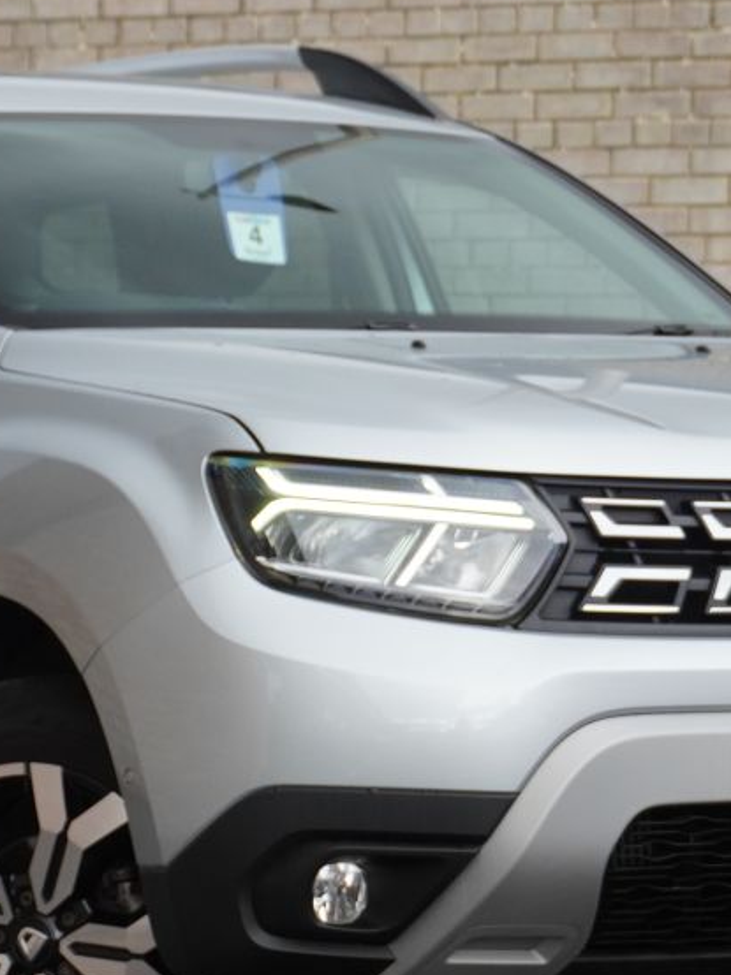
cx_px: 285
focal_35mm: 162
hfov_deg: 9.1
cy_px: 486
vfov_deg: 12.2
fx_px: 4576
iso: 500
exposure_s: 1/160
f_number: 5.6
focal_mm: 39
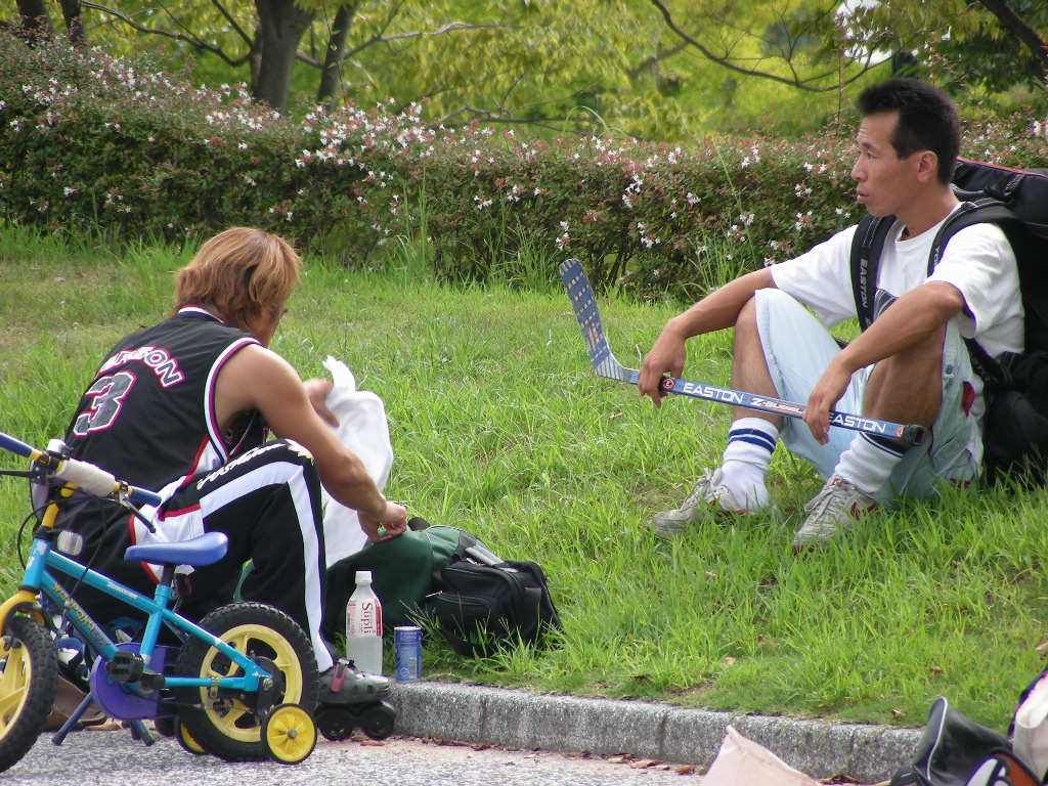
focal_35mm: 380
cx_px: 524
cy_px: 393
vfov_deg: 3.9
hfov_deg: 5.2
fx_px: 11505
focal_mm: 63.3
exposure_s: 1/191
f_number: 3.5
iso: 50
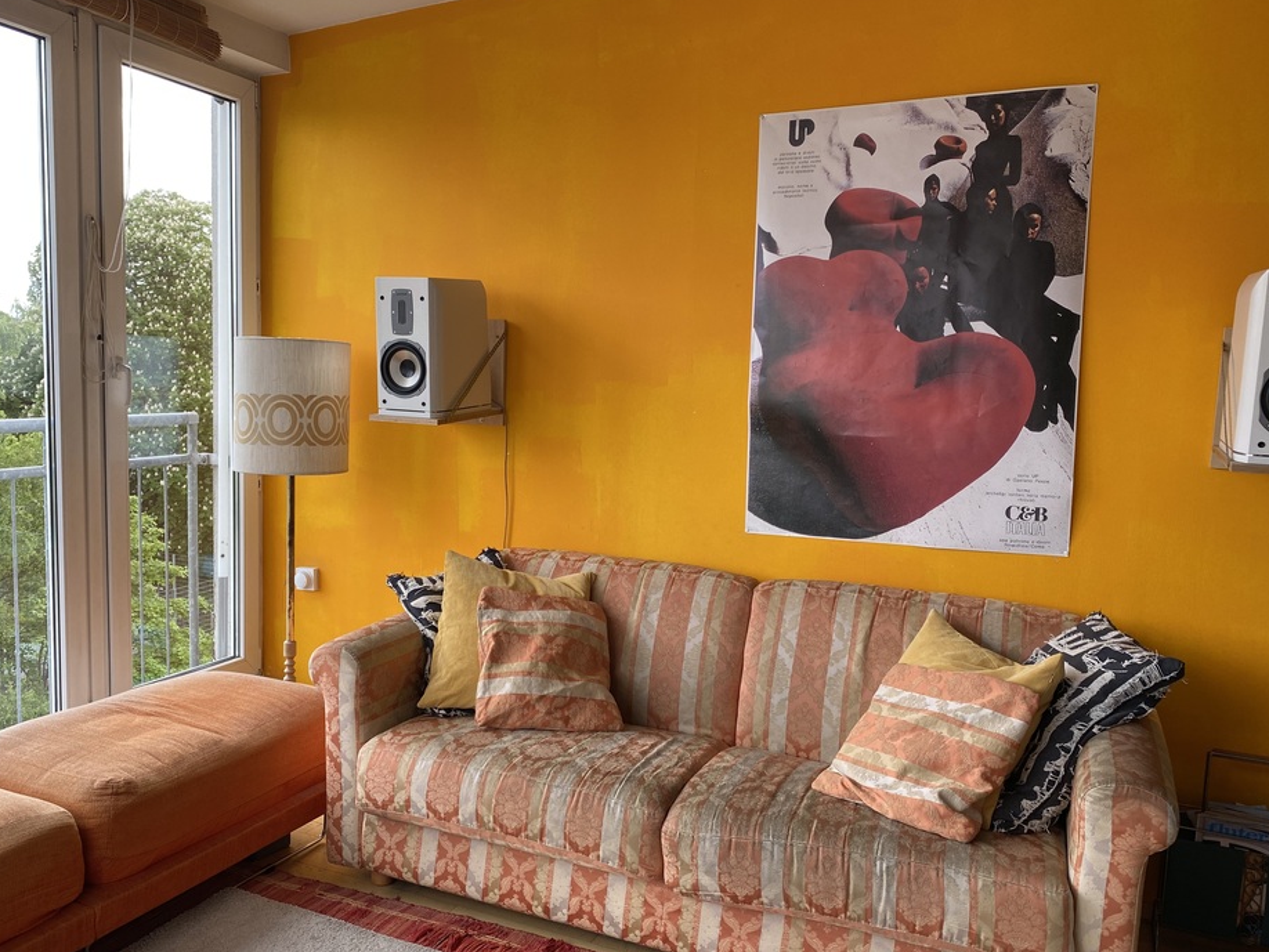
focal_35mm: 29
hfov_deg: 61.5
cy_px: 488
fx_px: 1063
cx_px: 571
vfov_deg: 48.2
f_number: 1.8
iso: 40
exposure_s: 1/122
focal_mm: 4.25
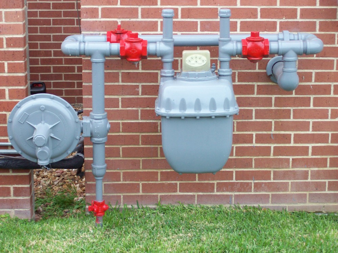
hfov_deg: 22.5
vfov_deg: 17.0
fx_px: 849
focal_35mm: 87
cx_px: 169
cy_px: 126
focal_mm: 14.3
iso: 80
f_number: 4.3
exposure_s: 1/122
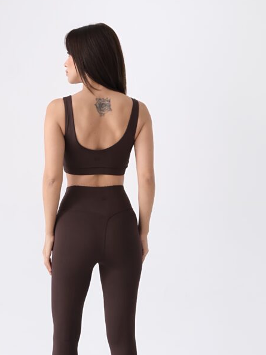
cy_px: 203
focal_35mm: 51
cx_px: 111
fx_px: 523
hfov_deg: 28.5
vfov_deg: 37.4
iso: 2000
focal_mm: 23.5
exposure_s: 1/60
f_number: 5.6
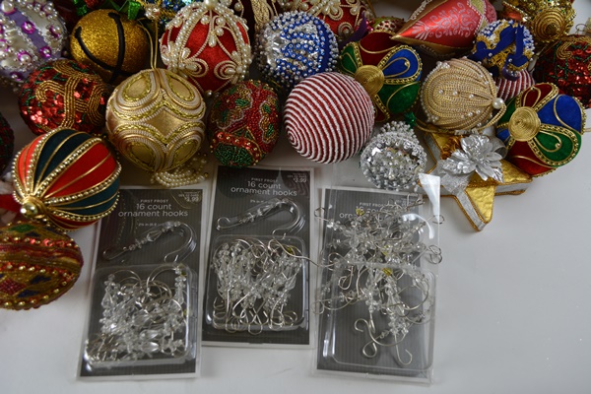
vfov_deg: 40.0
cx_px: 296
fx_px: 542
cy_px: 197
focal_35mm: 33
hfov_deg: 57.2
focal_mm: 22
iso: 400
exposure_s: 1/125
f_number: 5.6
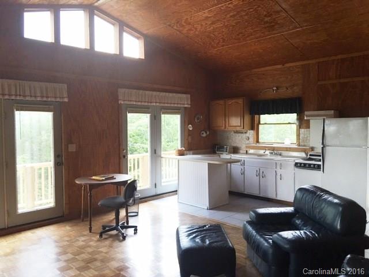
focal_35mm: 29
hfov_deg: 61.7
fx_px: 309
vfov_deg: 48.2
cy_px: 138
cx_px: 184
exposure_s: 1/30
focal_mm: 4.15
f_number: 2.2
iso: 40
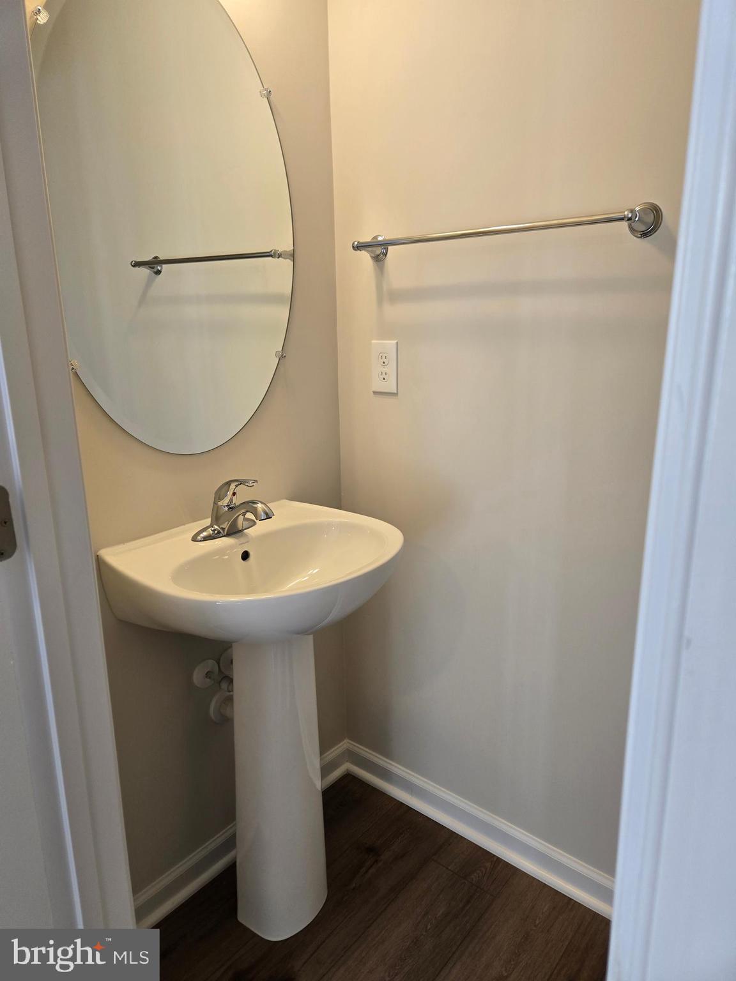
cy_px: 490
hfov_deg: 58.9
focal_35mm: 23
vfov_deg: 73.9
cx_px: 368
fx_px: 652
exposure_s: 1/120
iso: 64
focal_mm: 5.4
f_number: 1.8
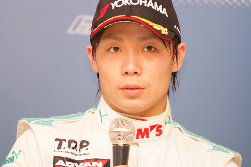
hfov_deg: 7.6
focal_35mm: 270
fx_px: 1882
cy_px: 84
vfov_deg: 5.1
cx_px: 126
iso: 400
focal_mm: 180
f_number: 2.8
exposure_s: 1/125
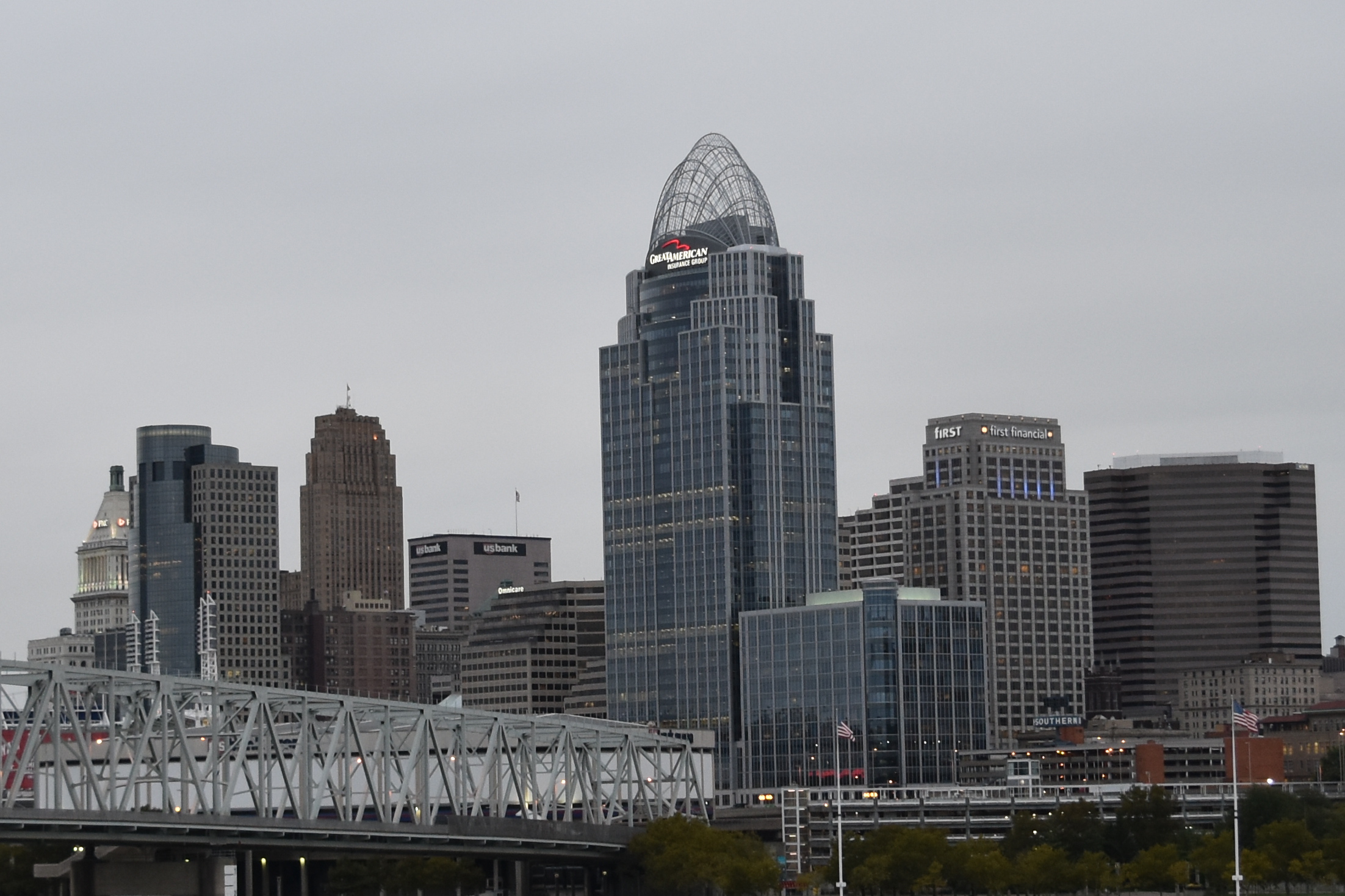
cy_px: 498
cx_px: 659
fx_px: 3661
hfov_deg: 20.8
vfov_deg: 14.0
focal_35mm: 98
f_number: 5
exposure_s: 1/100
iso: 400
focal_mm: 24
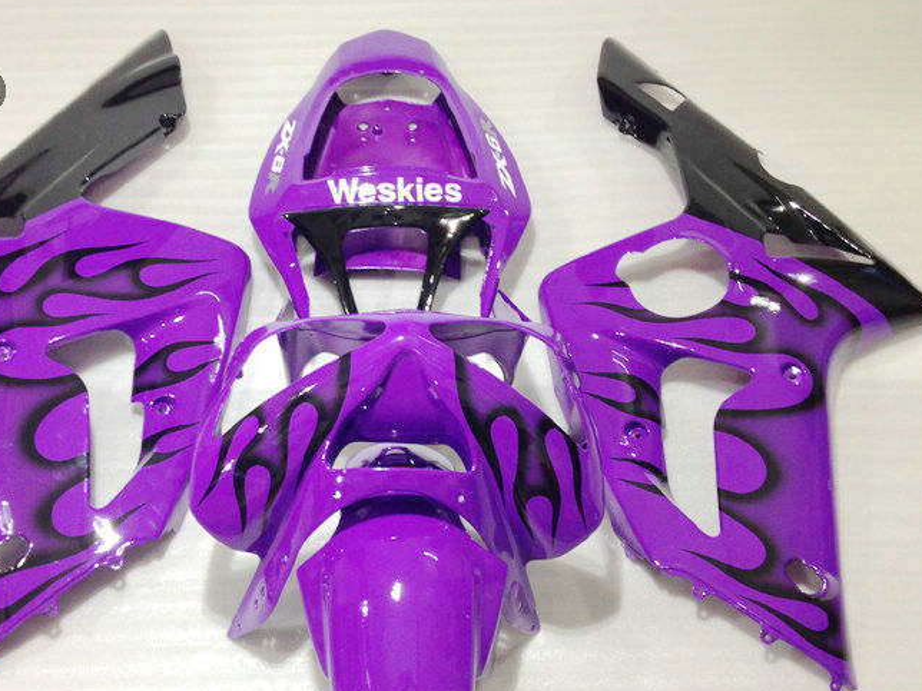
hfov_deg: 45.6
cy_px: 416
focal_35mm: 41
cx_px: 392
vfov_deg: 35.0
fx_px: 1092
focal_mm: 4.12
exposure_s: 1/30
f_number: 2.4
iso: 64
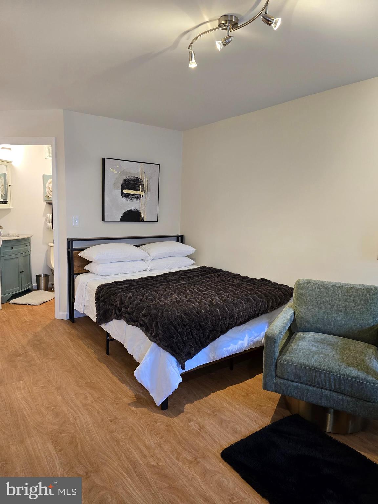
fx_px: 335
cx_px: 189
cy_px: 252
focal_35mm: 23
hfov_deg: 58.9
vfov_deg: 73.9
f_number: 1.7
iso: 400
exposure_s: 1/120
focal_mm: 6.3
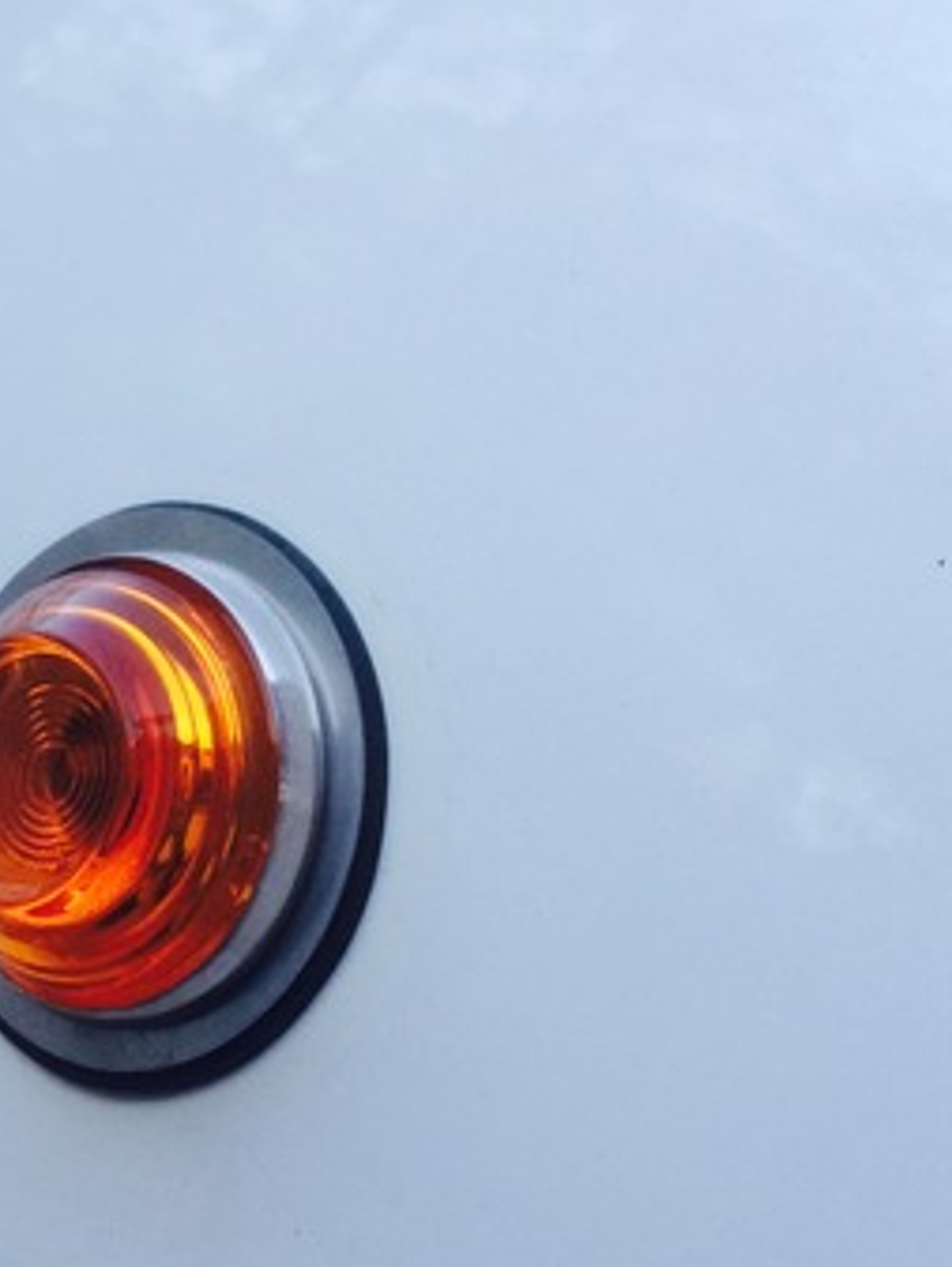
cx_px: 109
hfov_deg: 25.8
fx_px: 2016
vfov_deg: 34.9
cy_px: 647
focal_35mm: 55
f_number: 2.2
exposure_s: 1/30
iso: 40
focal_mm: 4.15
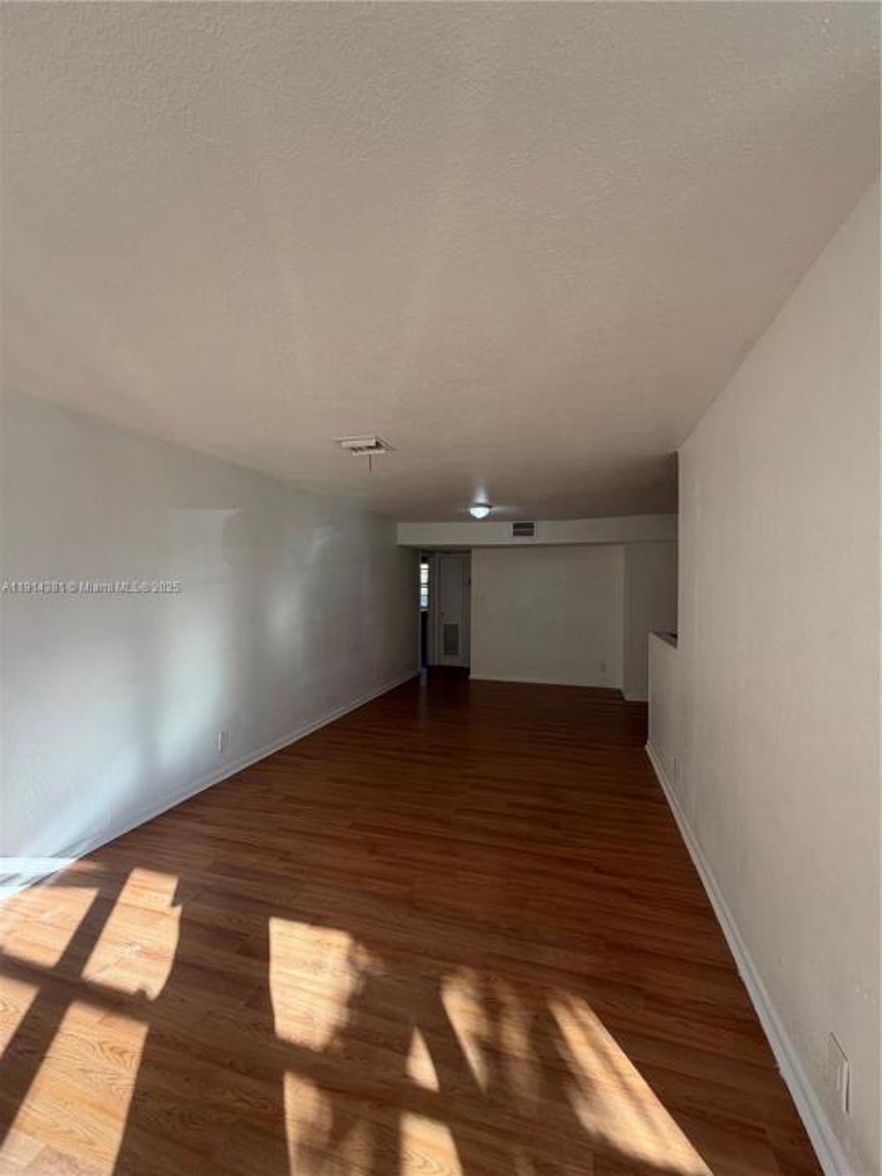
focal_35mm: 14
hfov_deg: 85.7
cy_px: 588
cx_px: 441
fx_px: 476
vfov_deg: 102.1
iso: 50
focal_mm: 2.22
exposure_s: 1/121
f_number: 2.2
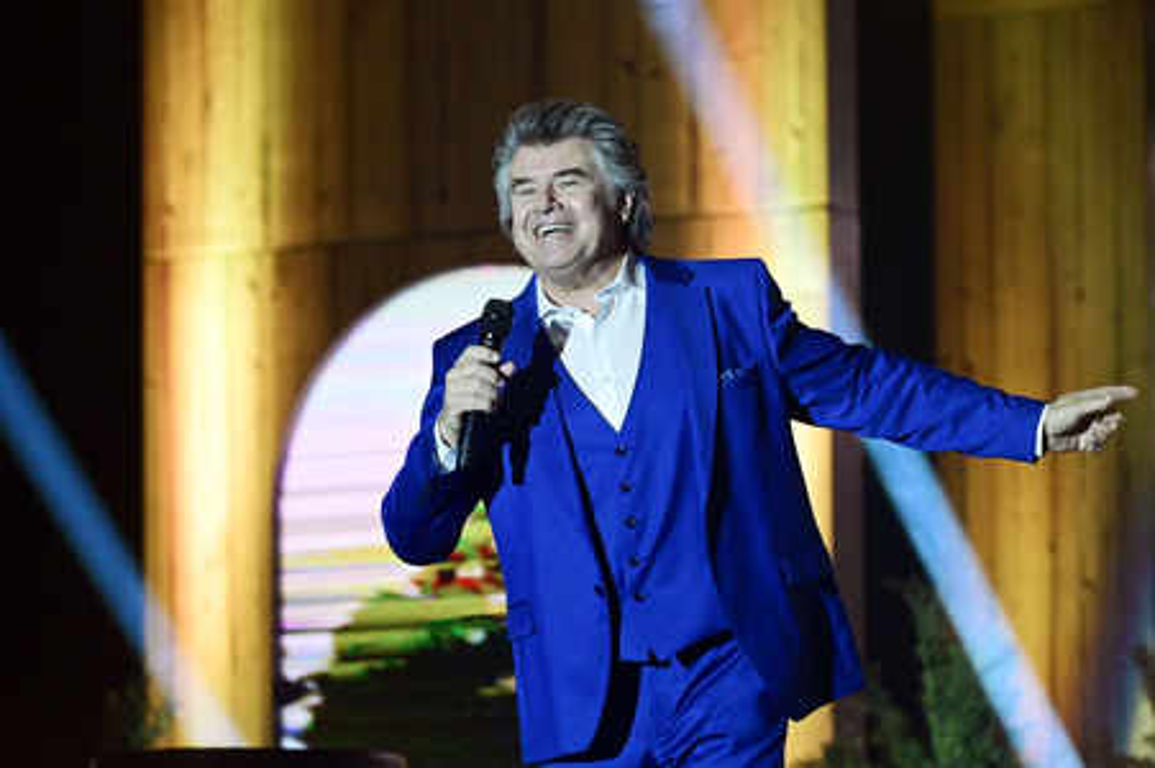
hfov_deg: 10.3
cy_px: 384
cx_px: 578
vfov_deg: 6.9
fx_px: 6412
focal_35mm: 200
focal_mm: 200
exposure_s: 1/1000
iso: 5000
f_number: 2.8
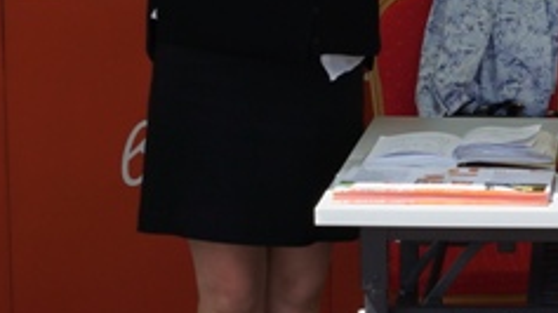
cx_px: 728
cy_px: 41
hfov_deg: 13.3
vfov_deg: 7.7
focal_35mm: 156
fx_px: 2307
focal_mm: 24
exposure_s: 1/250
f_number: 8
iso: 100
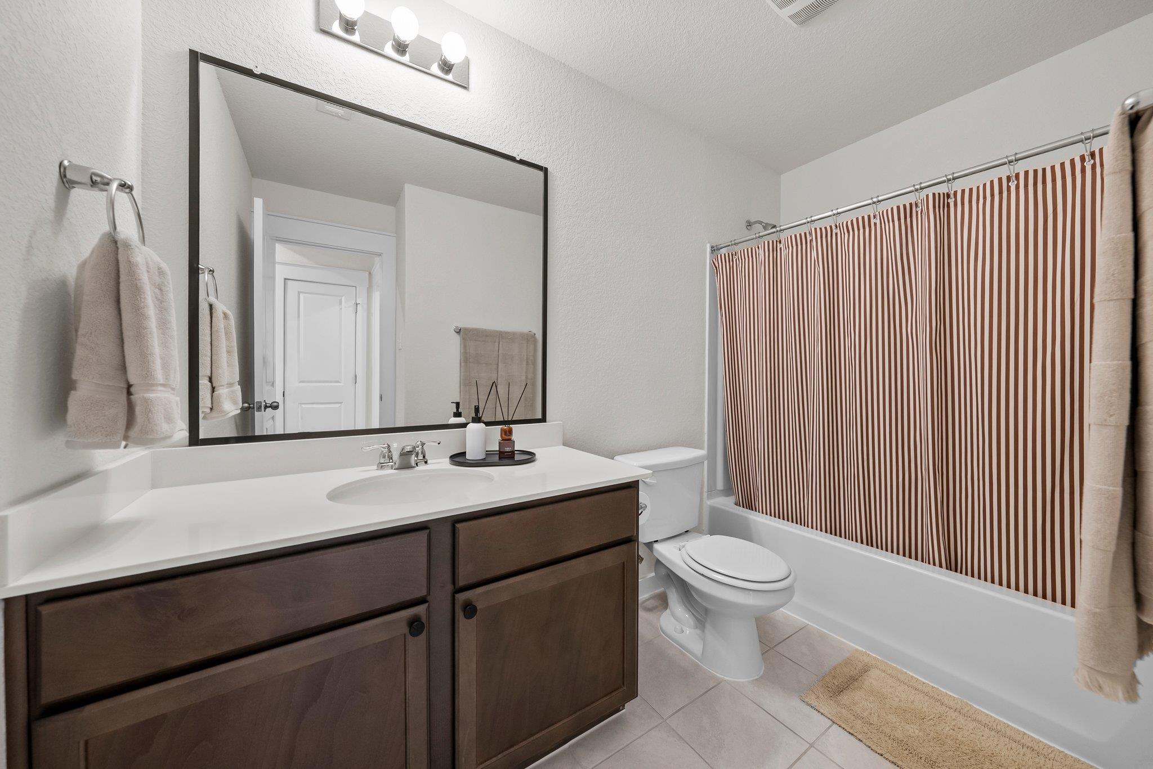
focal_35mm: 12
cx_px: 576
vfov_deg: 90.1
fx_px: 384
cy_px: 384
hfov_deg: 112.6
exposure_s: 1/20
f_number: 6.3
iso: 1600
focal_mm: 12
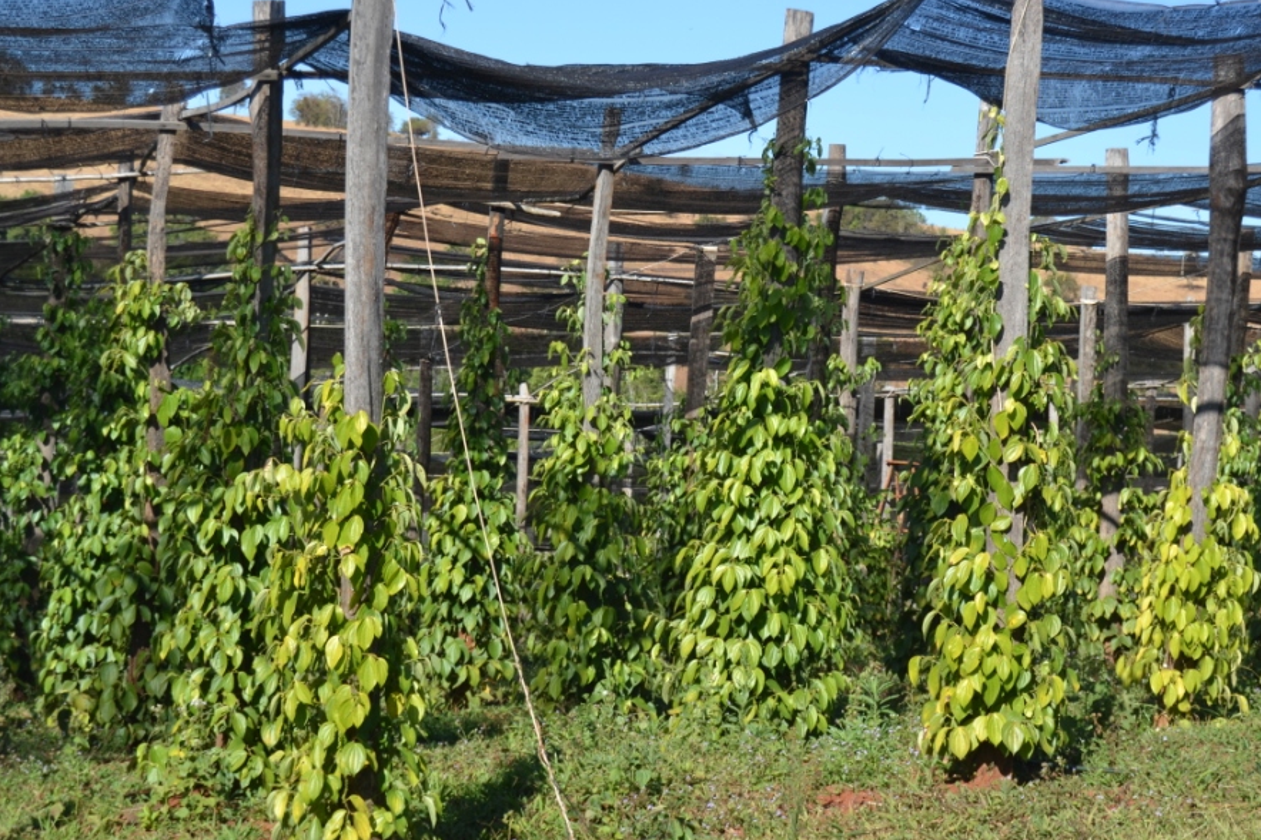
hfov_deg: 27.7
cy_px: 459
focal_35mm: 73
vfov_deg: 18.7
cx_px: 728
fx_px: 2556
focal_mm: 42
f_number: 7.1
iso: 100
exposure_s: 1/200
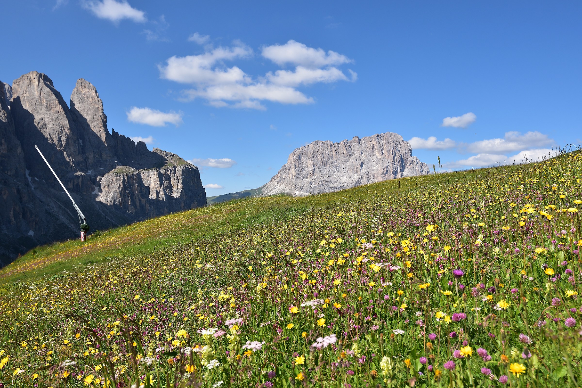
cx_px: 291
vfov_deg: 43.6
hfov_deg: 61.9
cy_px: 194
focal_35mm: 30
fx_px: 485
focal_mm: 20
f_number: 8
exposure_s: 1/400
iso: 100
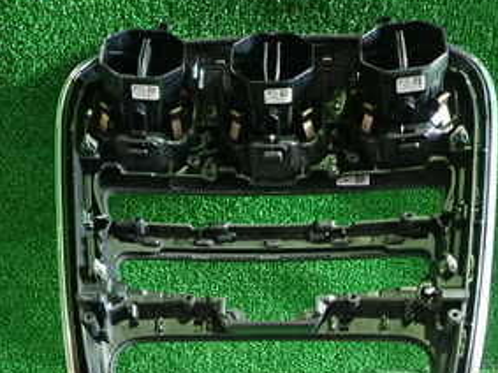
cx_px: 243
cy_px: 355
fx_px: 762
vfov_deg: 26.3
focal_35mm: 53
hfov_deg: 36.2
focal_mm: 4.5
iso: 320
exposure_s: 1/30
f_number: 2
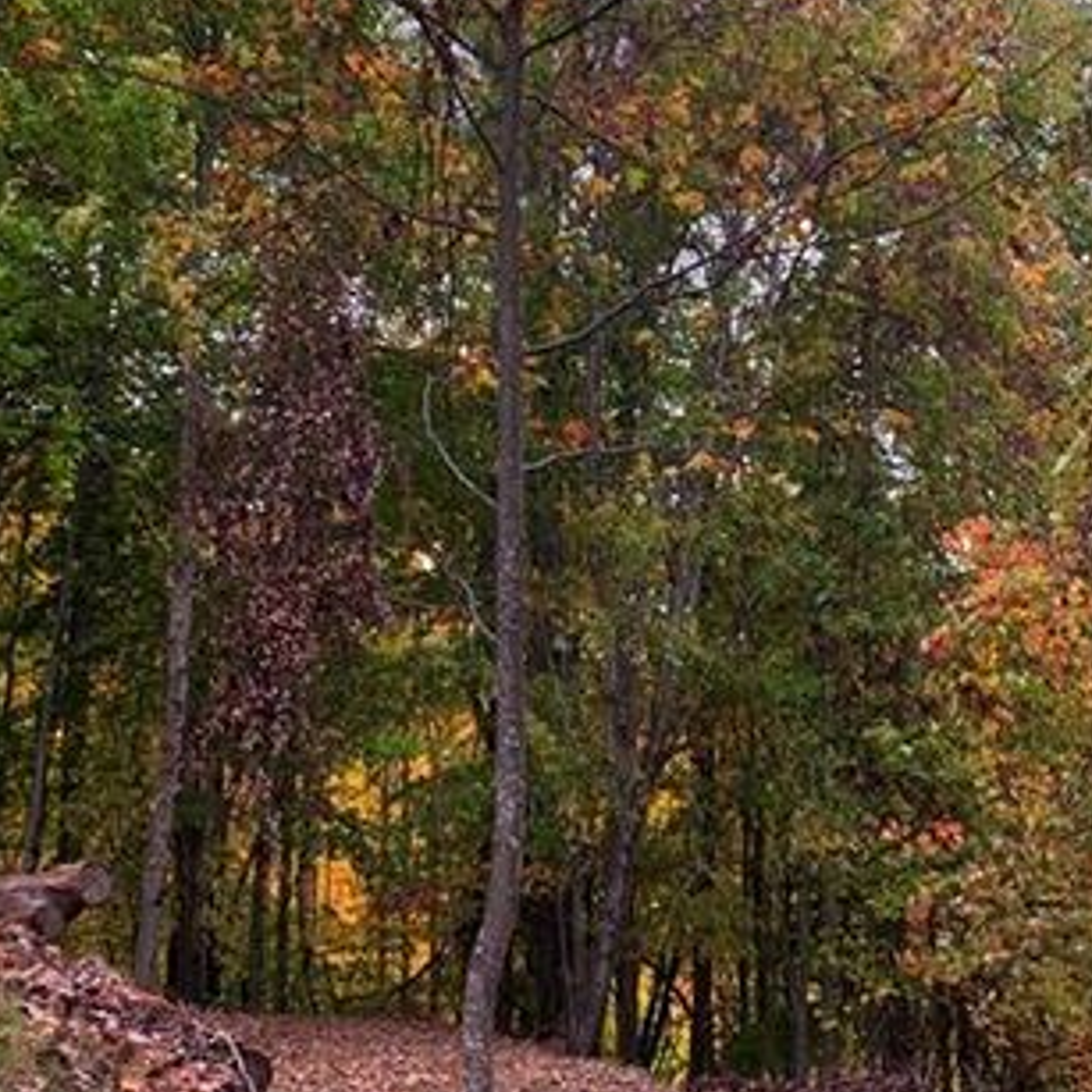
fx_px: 1785
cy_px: 400
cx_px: 569
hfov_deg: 34.0
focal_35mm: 50
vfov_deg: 33.8
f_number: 1.8
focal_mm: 4.25
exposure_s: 1/121
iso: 80
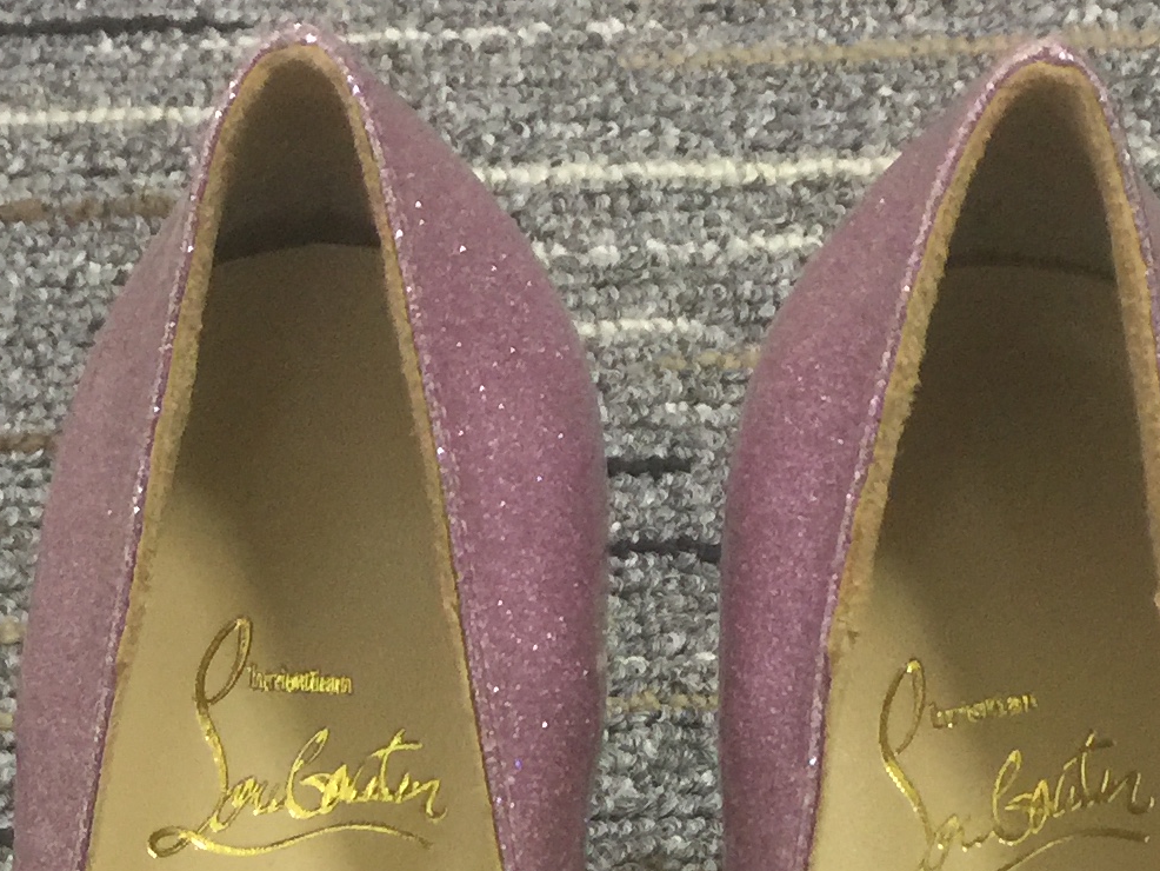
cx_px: 642
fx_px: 3218
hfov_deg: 20.4
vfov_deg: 14.3
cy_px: 1330
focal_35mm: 96
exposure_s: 1/17
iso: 80
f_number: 2.2
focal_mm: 4.15
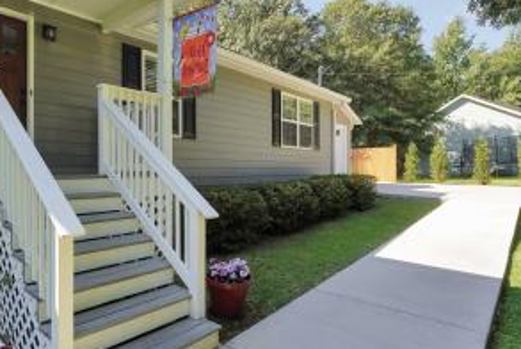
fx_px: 333
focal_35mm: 23
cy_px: 169
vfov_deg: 55.2
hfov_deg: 73.9
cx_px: 178
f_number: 6.3
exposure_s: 1/100
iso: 100
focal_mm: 10
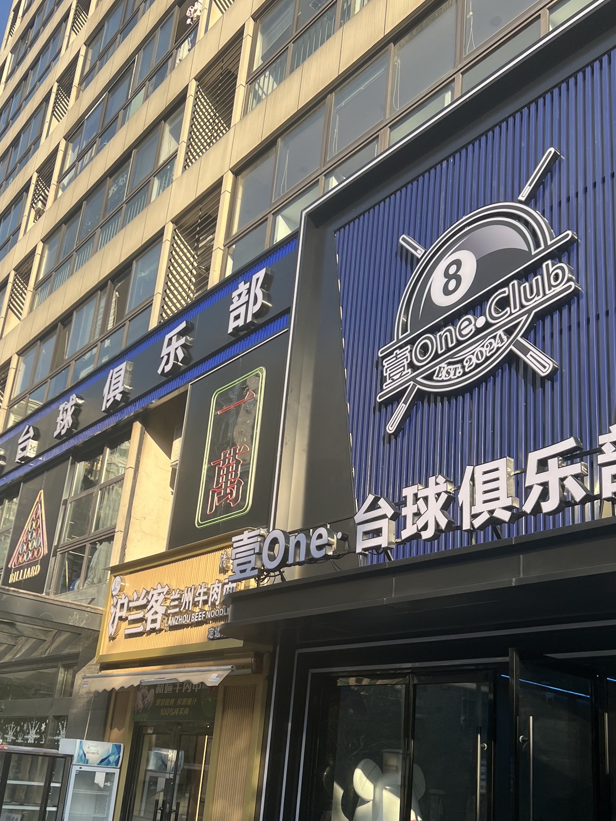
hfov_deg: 40.7
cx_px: 314
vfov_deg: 52.2
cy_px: 504
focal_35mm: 35
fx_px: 831
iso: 50
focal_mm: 5.7
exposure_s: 1/1311
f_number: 1.5
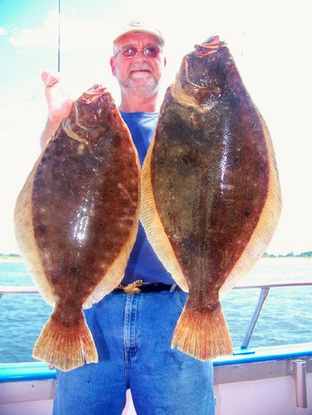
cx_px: 156
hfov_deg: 39.7
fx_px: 432
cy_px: 208
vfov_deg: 51.3
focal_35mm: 36
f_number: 2.8
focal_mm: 5.85
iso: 64
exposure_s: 1/160
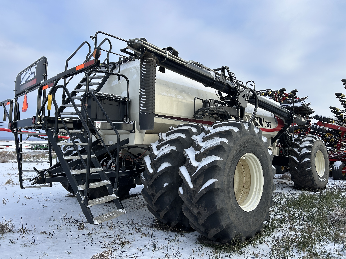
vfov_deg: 53.1
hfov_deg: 67.3
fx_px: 260
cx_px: 173
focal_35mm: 26
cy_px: 130
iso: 50
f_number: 1.5
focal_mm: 5.7
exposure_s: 1/1621
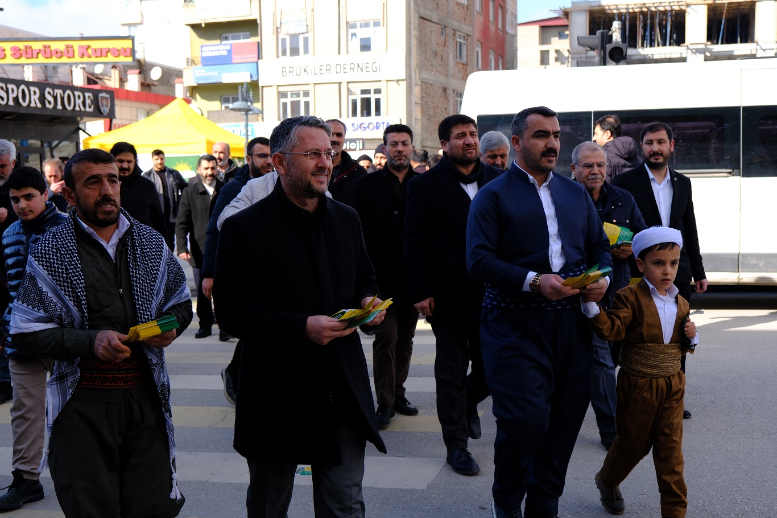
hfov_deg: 44.5
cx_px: 388
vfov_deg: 30.5
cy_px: 259
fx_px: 949
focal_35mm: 44
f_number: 4
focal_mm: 29.2
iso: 250
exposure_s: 1/800
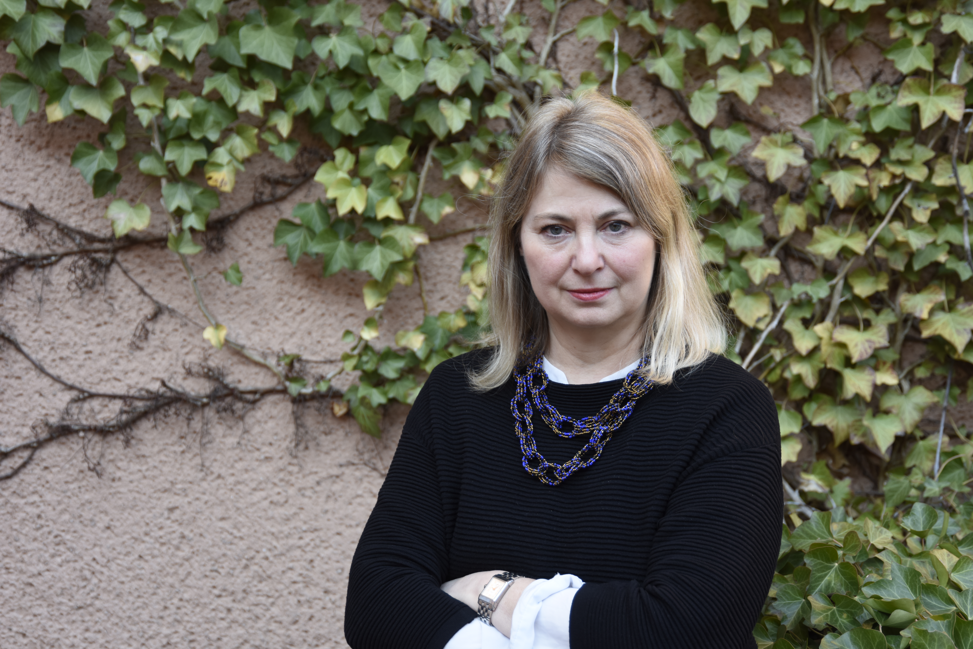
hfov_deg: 32.4
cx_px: 486
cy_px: 324
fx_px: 1676
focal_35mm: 62
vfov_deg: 21.9
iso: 400
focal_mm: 62
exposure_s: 1/250
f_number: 5
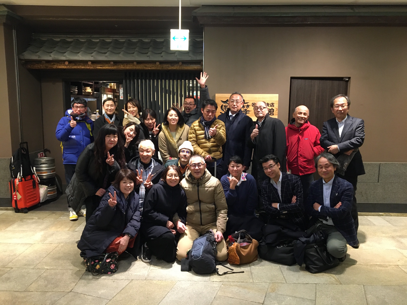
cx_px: 204
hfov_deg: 61.7
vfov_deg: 48.2
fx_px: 341
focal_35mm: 29
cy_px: 152
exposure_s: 1/30
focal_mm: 4.15
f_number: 2.2
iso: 160
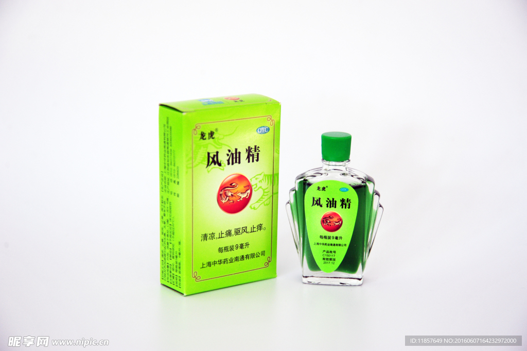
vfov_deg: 13.7
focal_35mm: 100
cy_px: 176
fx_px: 1463
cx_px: 264
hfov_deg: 20.4
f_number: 5.6
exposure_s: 1/60
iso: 1000
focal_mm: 100
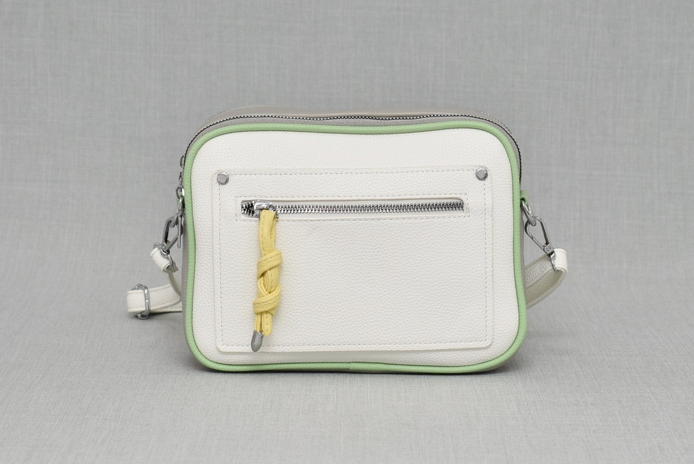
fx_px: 1592
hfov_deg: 24.6
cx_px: 347
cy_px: 232
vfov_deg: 16.6
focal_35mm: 82
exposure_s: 1/60
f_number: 5.6
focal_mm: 55
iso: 100
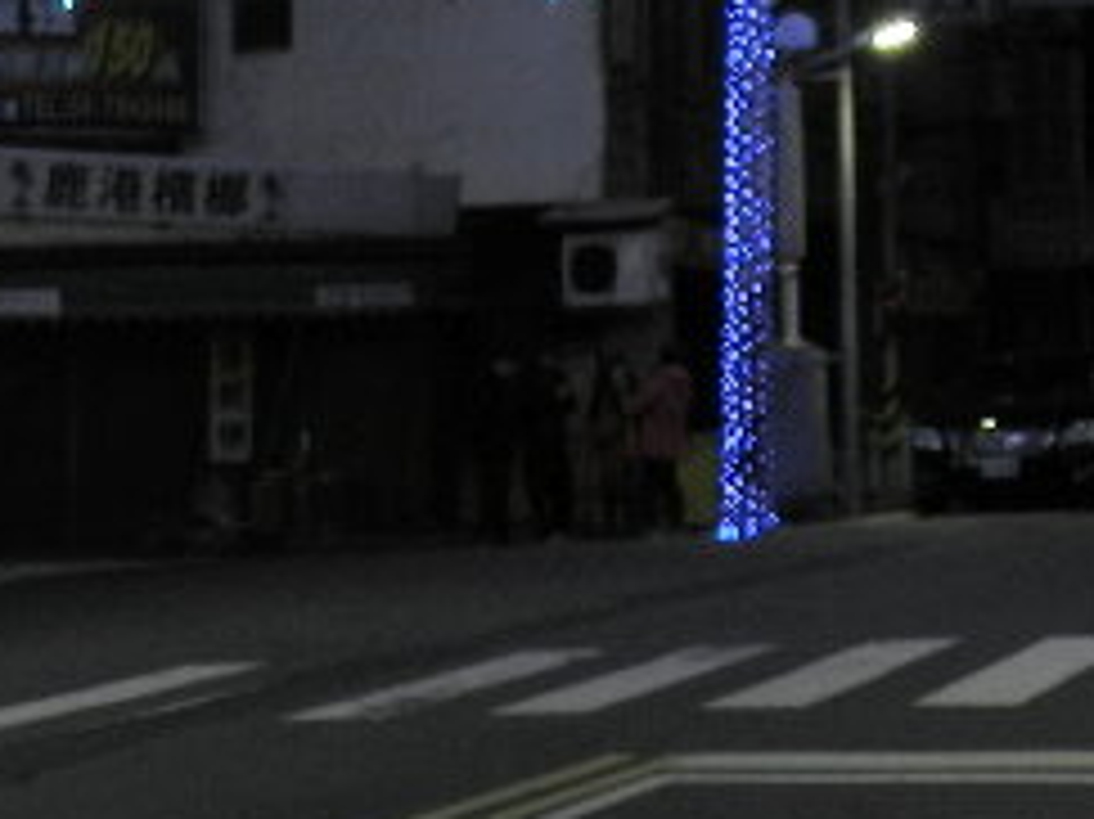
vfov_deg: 12.6
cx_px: 1022
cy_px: -272
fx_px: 3569
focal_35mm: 113
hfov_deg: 17.1
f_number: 3.6
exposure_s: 1/25
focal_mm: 5
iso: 160
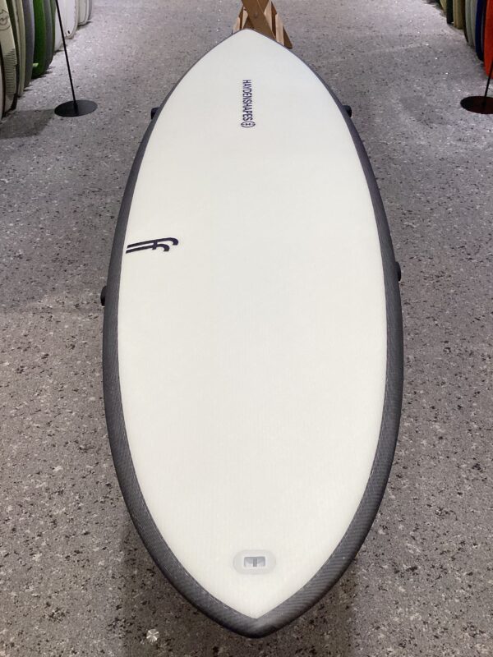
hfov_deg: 45.4
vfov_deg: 58.4
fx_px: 589
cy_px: 328
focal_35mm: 31
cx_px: 246
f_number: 2.4
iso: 50
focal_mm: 3.3
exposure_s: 1/120
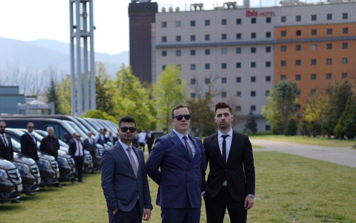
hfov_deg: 23.5
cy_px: 196
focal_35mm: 87
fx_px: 844
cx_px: 73
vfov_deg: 14.9
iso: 50
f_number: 1.8
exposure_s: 1/1600
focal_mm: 50
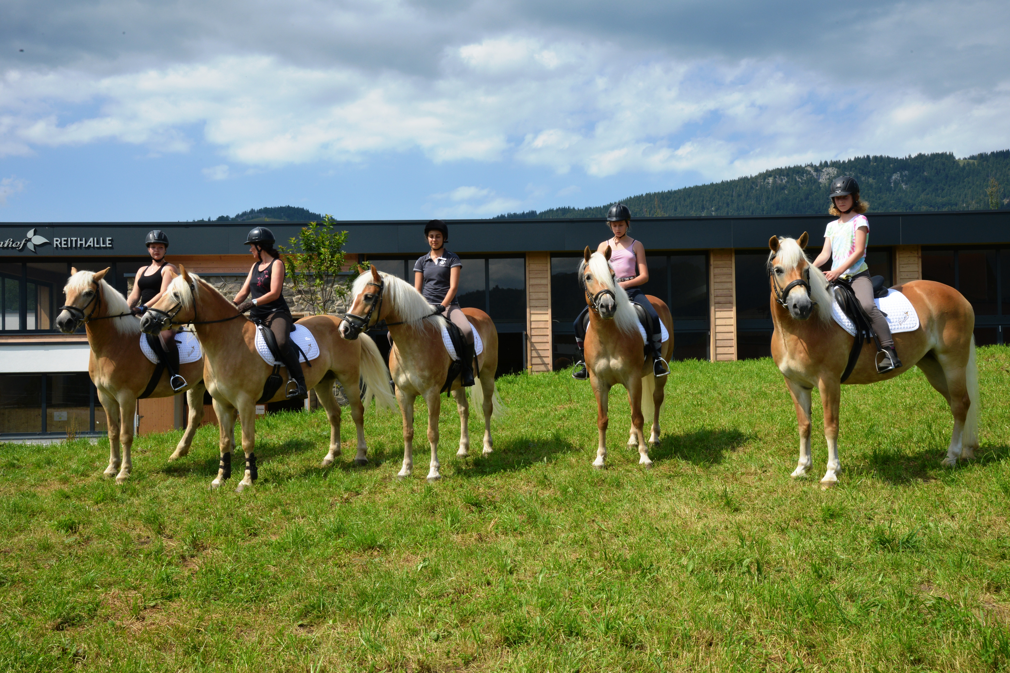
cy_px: 336
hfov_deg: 50.7
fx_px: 1066
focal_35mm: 38
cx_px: 505
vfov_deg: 35.1
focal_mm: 38
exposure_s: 1/200
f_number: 20
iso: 640
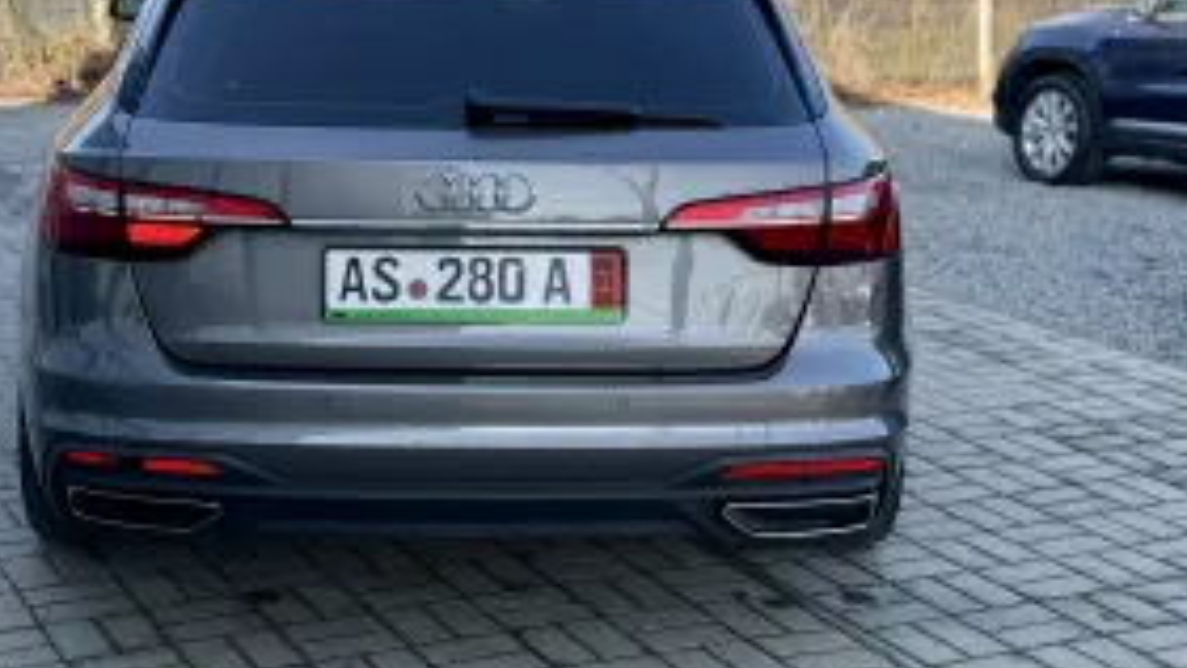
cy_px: 144
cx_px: 444
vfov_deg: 17.8
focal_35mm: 67
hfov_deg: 31.3
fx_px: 2109
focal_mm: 6.76
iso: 80
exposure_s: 1/1085
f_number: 1.78
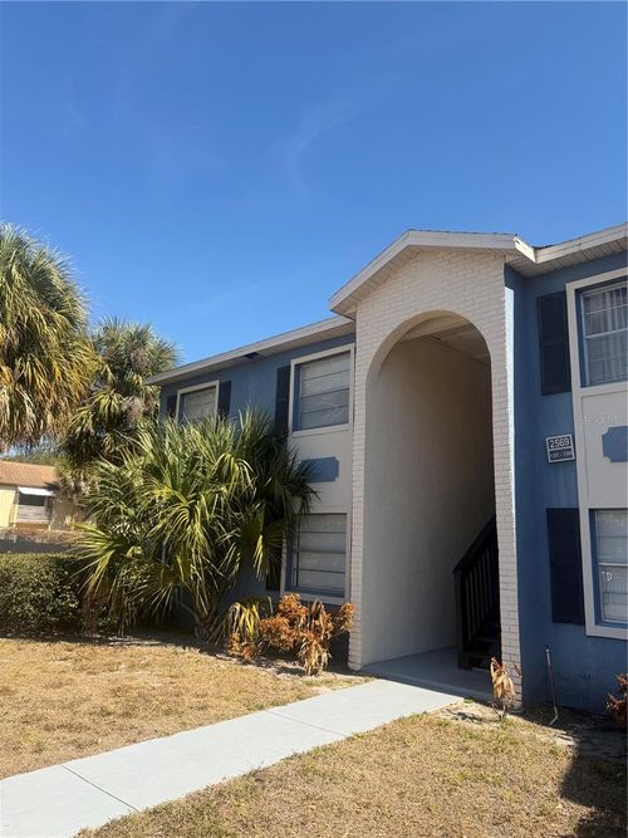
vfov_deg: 71.6
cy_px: 419
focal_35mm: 24
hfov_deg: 56.8
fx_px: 581
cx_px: 314
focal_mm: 6.76
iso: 80
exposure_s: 1/2525
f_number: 1.78
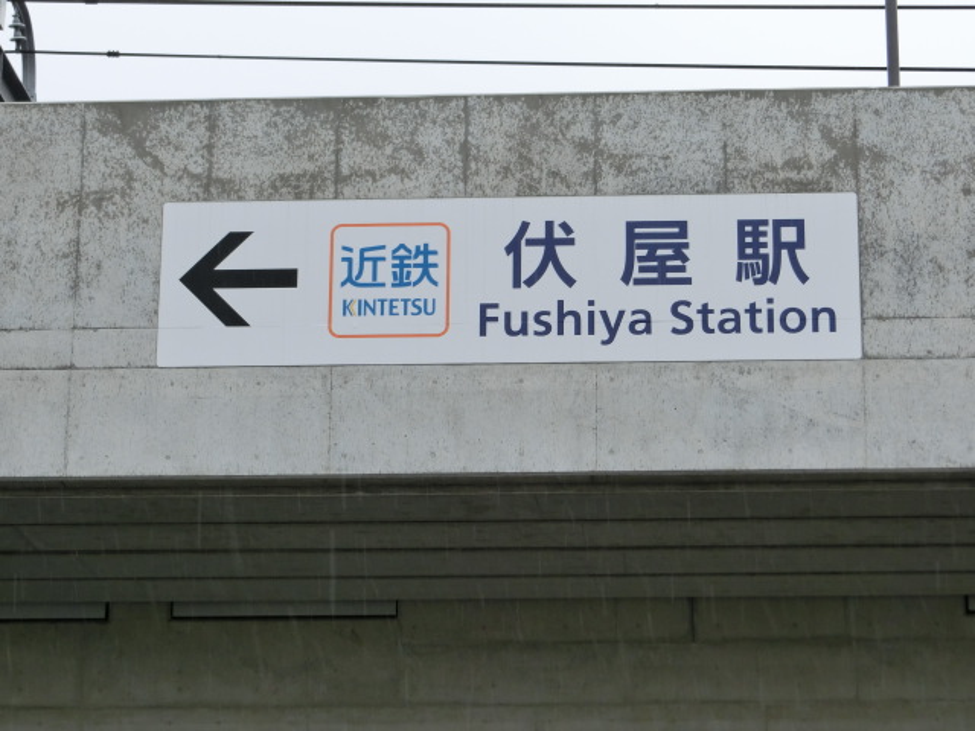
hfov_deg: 18.4
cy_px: 366
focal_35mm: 107
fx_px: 3014
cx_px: 488
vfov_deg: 13.8
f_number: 5.7
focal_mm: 19.1
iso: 160
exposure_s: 1/125
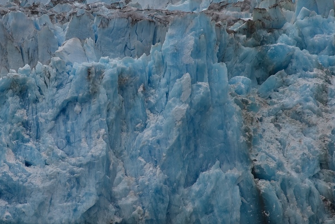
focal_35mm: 258
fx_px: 2401
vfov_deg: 5.3
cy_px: 74
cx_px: 110
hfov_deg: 8.0
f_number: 4
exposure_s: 1/250
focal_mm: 120
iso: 110
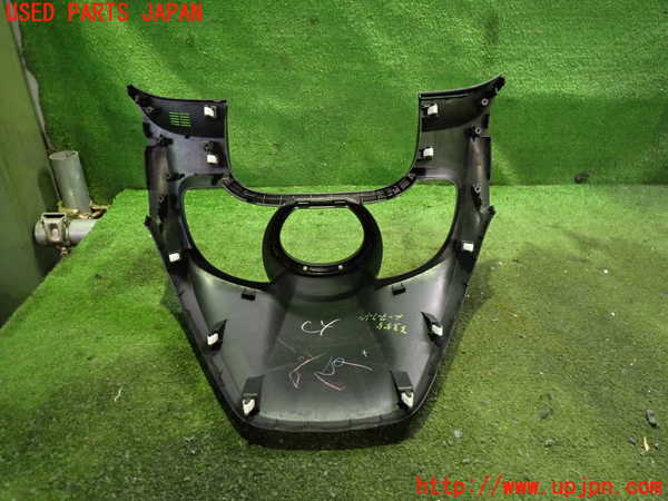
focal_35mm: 25
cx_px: 334
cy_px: 250
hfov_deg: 69.4
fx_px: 482
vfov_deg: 54.9
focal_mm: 4.5
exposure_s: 1/25
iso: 800
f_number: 2
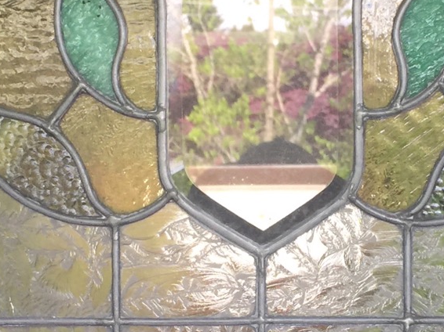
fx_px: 1346
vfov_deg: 14.1
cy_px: 228
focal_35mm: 105
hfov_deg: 18.7
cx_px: 255
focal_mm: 4.15
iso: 32
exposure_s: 1/40
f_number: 2.2
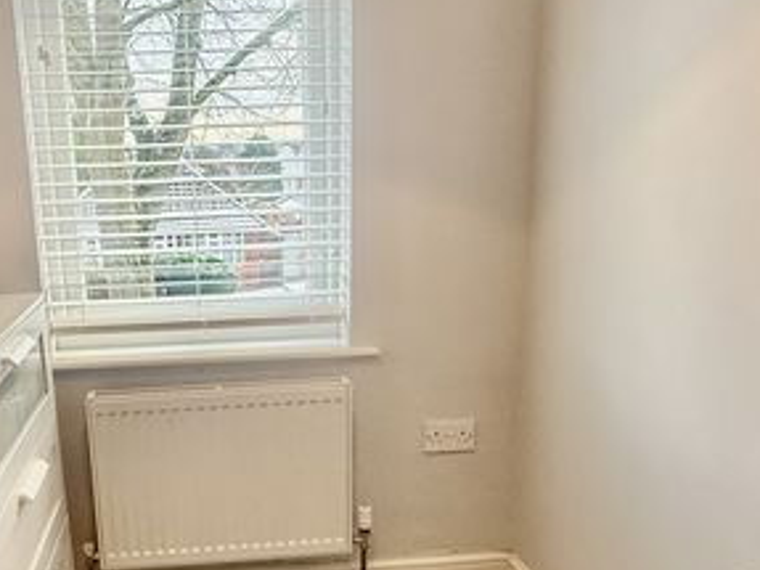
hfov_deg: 46.7
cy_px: 379
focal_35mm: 39
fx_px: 856
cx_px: 225
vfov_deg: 36.4
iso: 250
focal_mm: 2.22
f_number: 2.2
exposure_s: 1/100
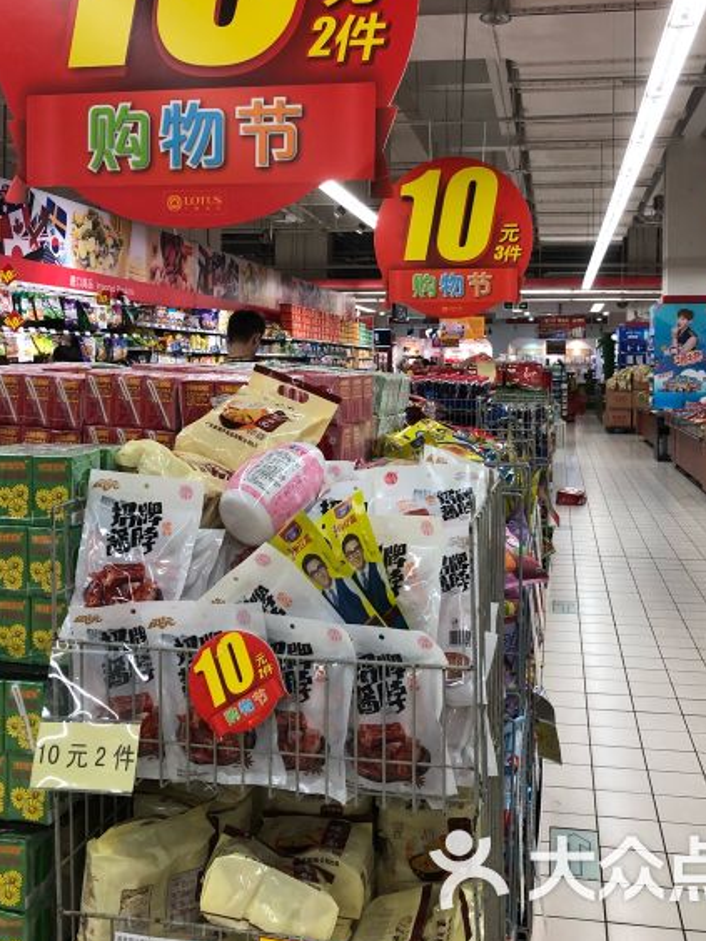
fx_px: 979
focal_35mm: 36
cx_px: 410
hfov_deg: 39.5
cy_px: 372
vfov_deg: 51.0
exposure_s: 1/33
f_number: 1.8
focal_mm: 3.99
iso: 25
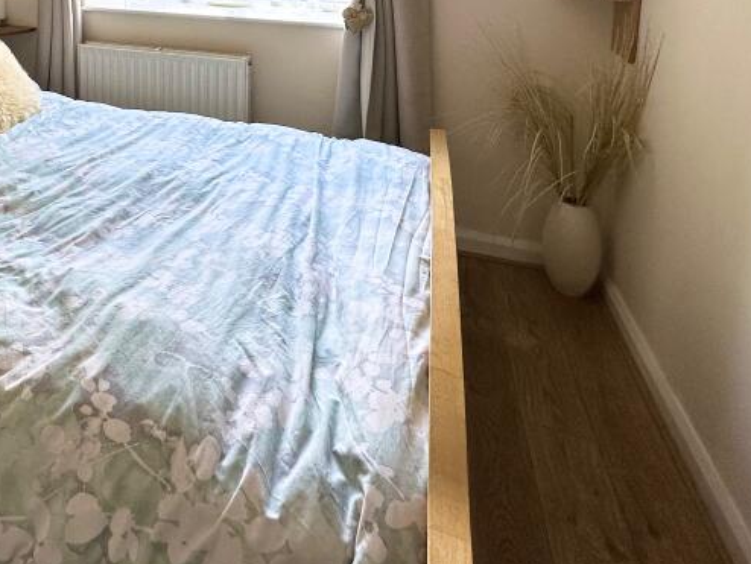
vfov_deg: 41.4
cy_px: -11
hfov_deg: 55.5
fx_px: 629
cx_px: 112
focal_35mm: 29
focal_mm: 2.22
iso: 80
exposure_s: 1/99
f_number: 2.2
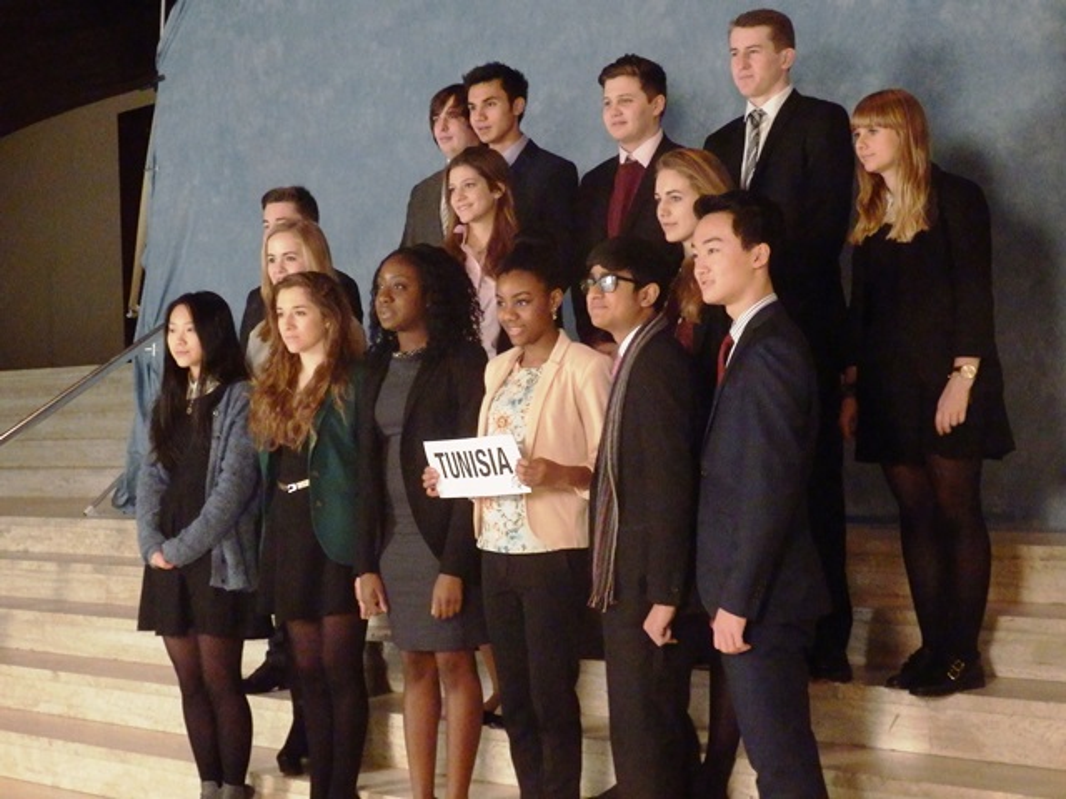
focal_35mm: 54
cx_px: 533
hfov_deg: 35.5
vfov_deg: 27.0
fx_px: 1663
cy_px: 400
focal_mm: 9.8
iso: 1600
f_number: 4.1
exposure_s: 1/20
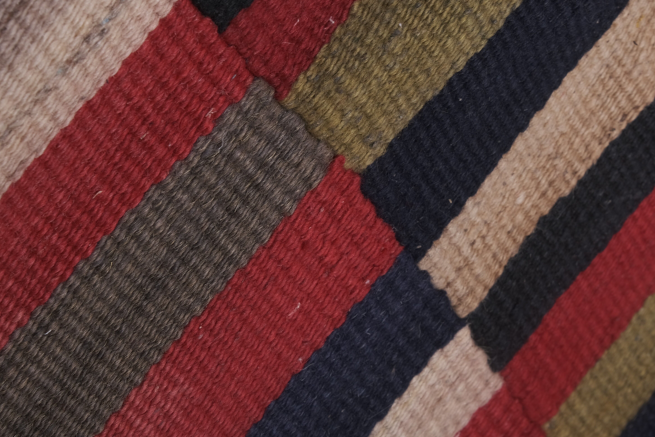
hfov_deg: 18.4
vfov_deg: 12.3
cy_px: 191
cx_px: 352
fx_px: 2019
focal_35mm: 111
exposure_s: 1/160
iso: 160
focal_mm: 55
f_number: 11
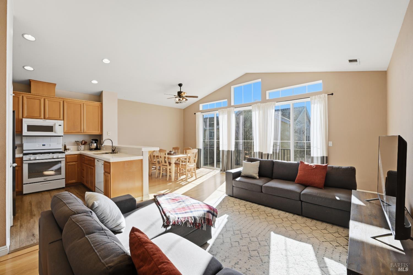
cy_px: 138
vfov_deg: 77.3
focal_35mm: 15
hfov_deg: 100.4
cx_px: 206
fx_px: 172
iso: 800
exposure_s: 1/2000
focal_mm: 15
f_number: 10
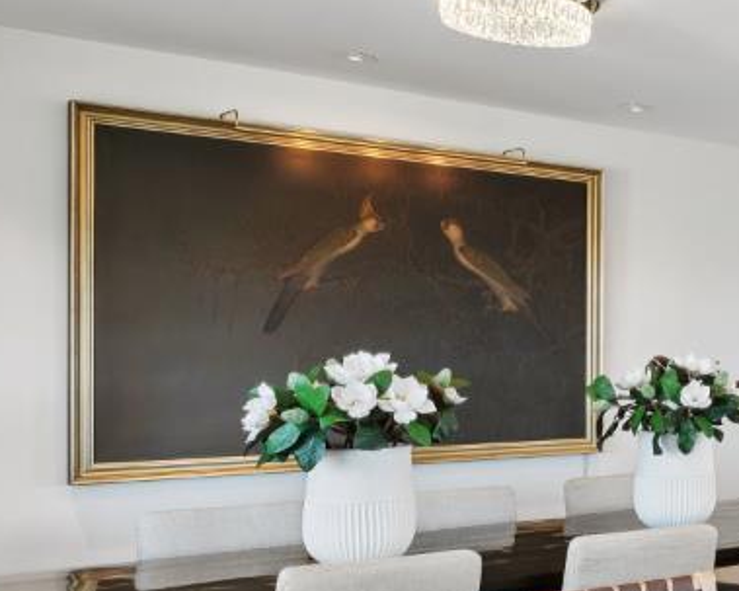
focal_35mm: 52
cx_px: 1123
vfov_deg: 29.0
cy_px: 361
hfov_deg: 26.0
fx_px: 1137
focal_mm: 14
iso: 200
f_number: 8
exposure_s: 1/80
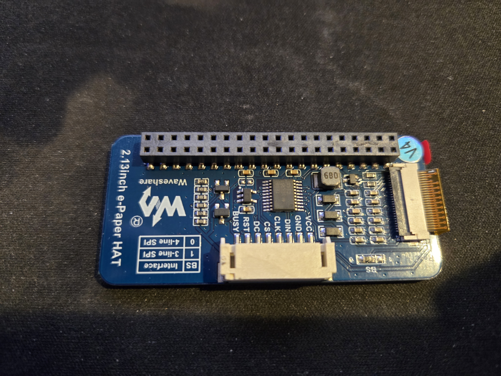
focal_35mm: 23
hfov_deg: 73.9
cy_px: 188
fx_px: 333
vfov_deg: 58.9
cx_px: 250
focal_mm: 5.4
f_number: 1.8
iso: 1000
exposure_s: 1/60
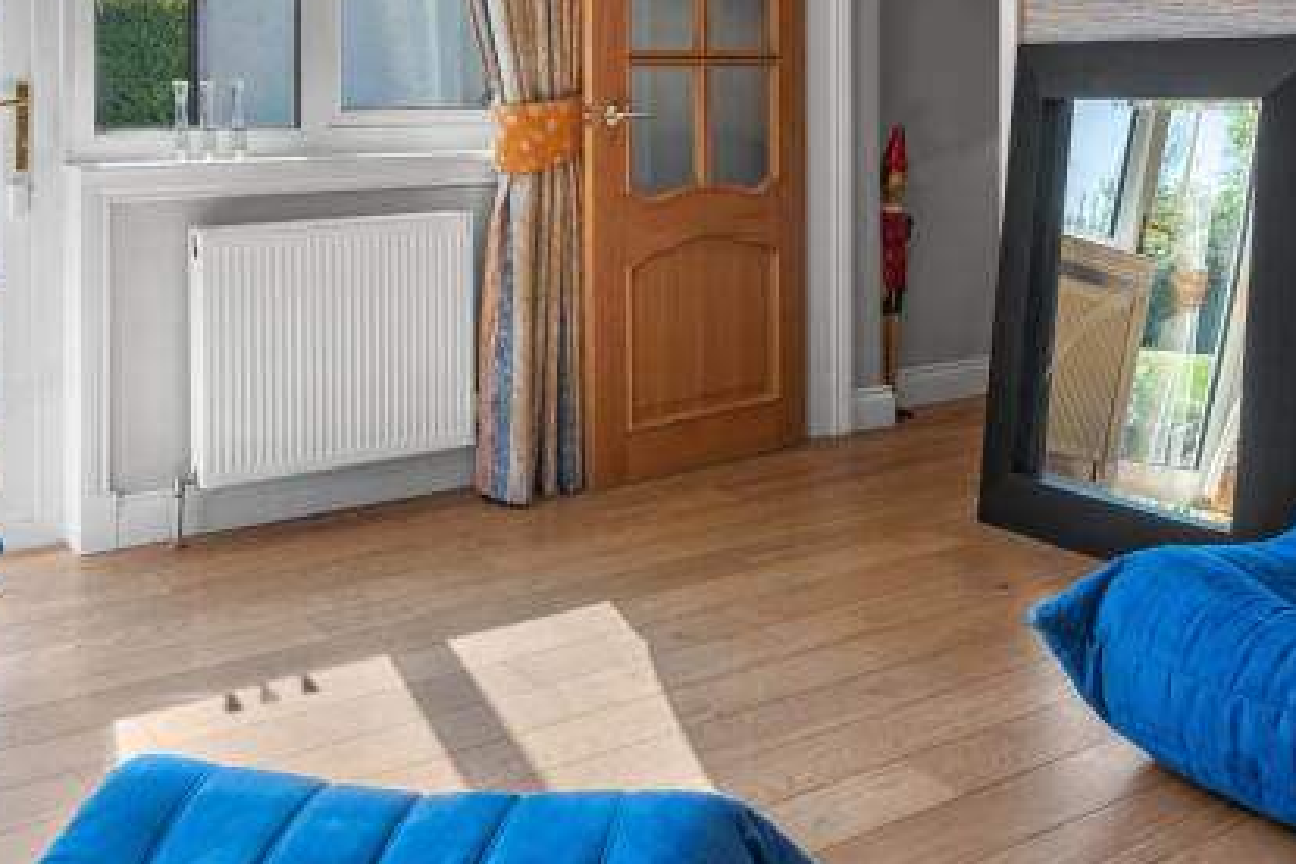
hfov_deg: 46.3
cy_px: 89
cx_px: 707
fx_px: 1512
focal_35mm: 42
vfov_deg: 30.5
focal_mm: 17
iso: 250
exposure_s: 1/20
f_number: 8
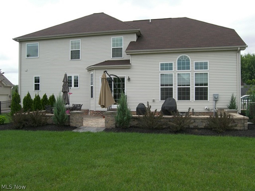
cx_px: 128
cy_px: 96
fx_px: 214
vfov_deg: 48.2
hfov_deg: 61.7
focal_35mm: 29
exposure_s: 1/640
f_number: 3.2
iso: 50
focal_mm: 6
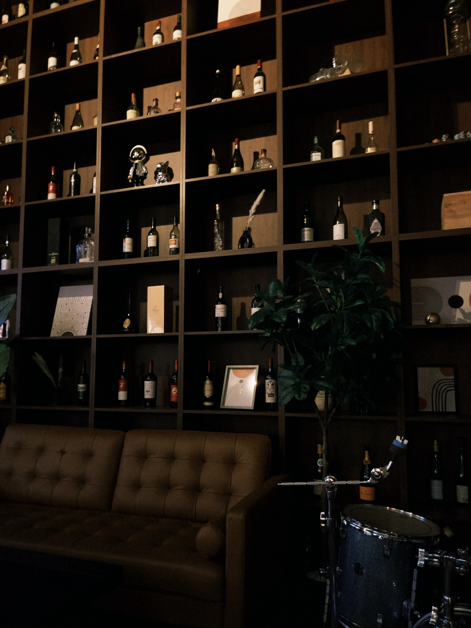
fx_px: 490
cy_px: 321
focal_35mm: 27
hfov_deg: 51.3
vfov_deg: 65.3
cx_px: 228
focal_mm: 5.1
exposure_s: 1/17
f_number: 1.6
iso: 1250
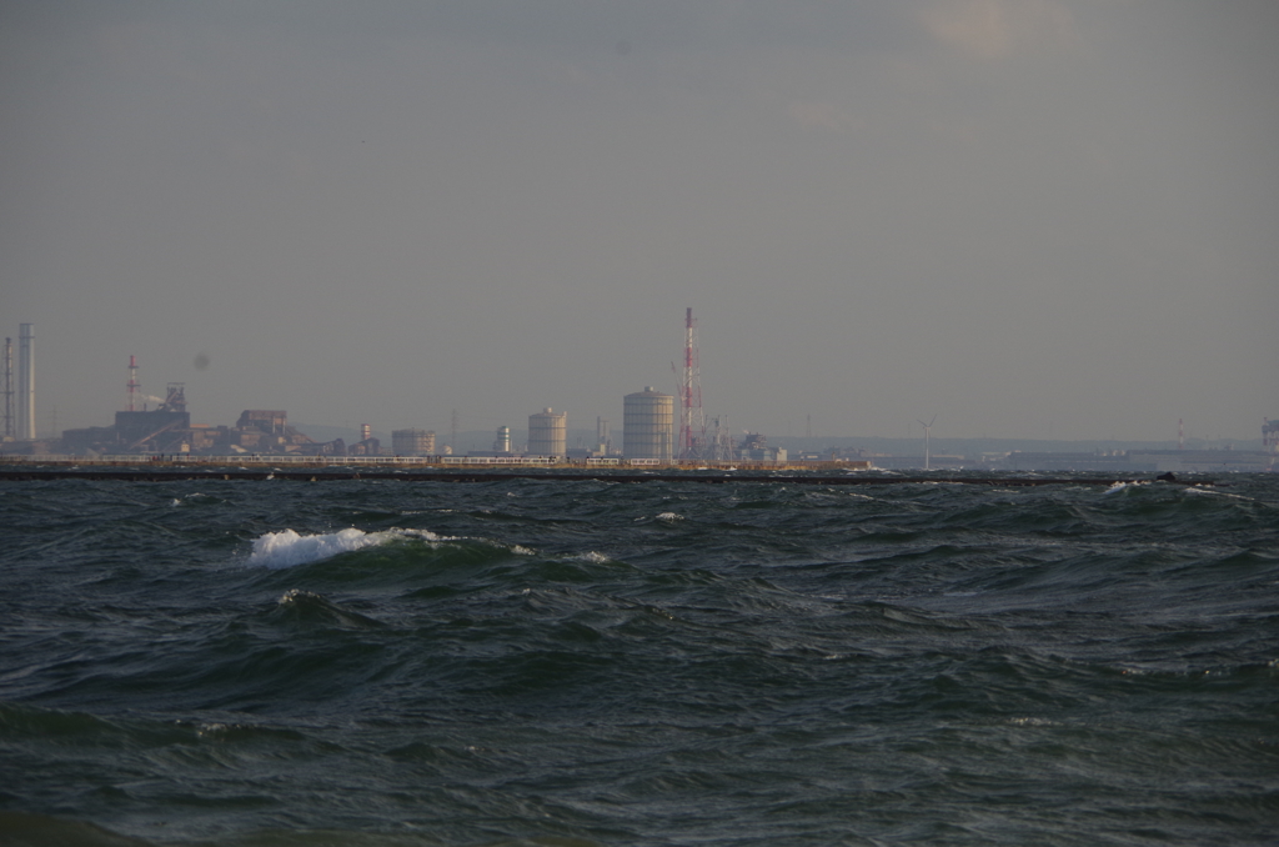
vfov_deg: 6.8
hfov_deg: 10.2
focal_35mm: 202
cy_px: 424
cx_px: 640
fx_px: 7161
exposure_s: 1/1250
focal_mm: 135
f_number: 8
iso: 400
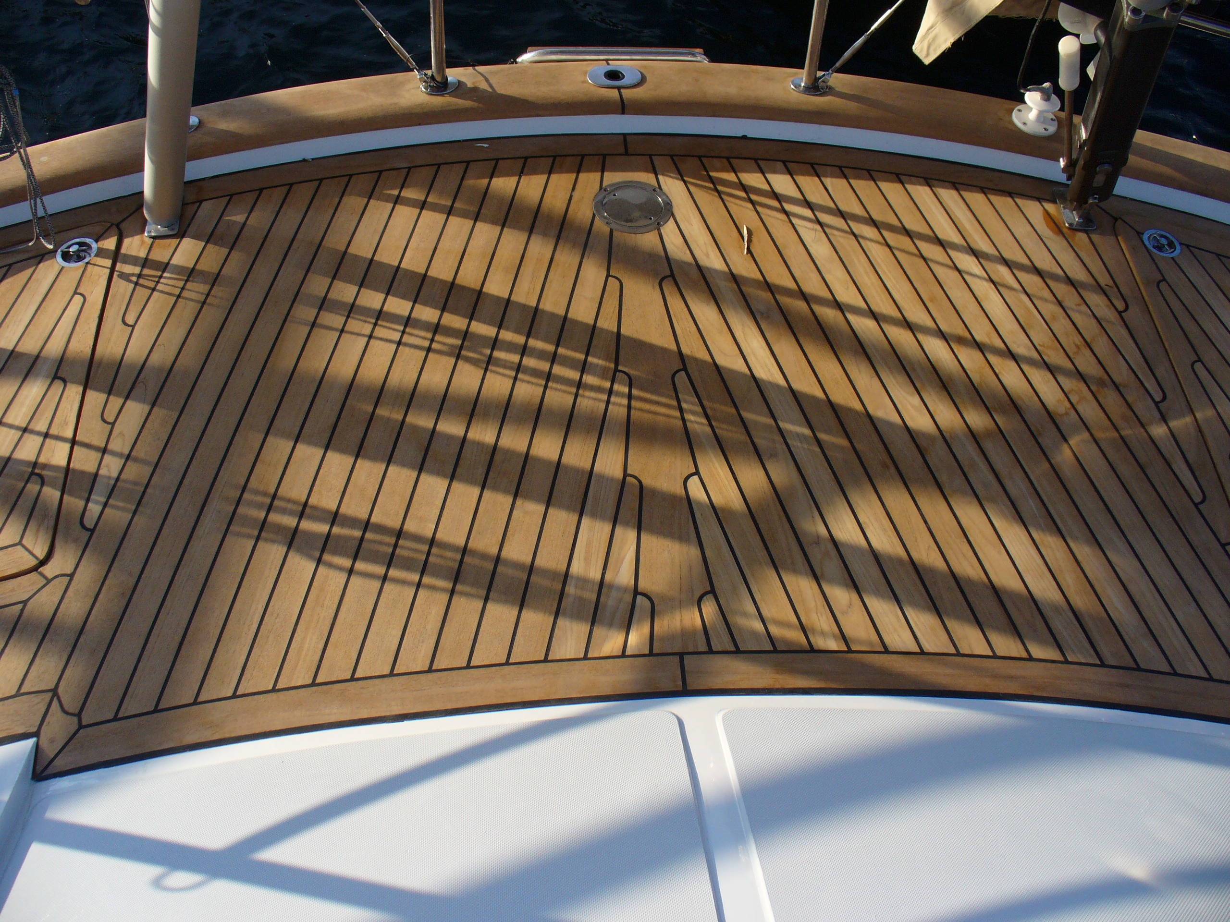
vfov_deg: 38.7
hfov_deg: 50.1
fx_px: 1315
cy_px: 461
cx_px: 615
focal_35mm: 37
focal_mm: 6.1
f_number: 5.6
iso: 80
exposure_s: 1/200
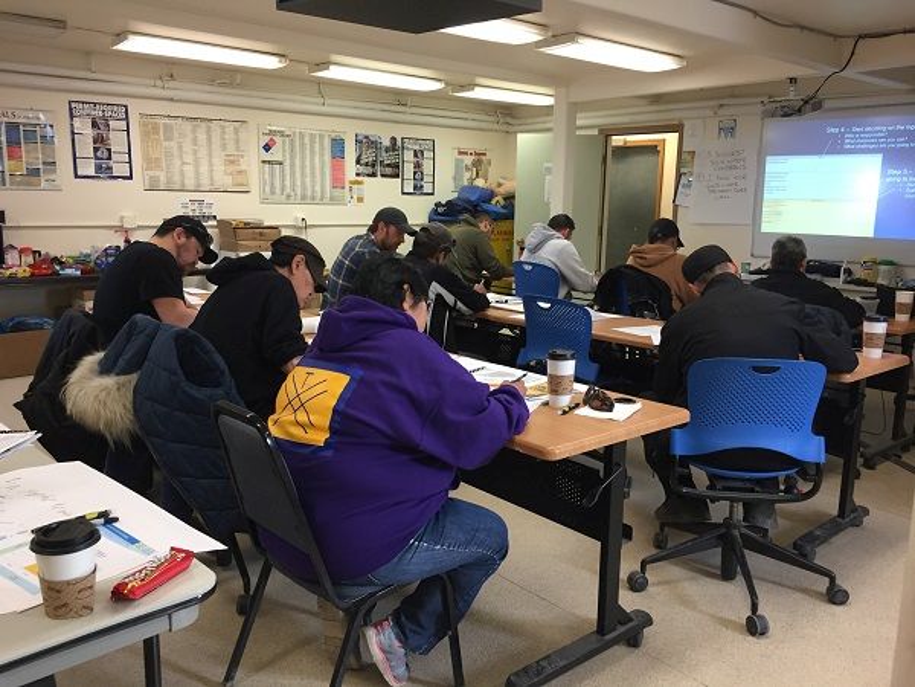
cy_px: 344
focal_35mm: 29
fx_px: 767
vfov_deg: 48.2
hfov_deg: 61.7
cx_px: 458
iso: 50
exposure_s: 1/30
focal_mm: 4.15
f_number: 2.2
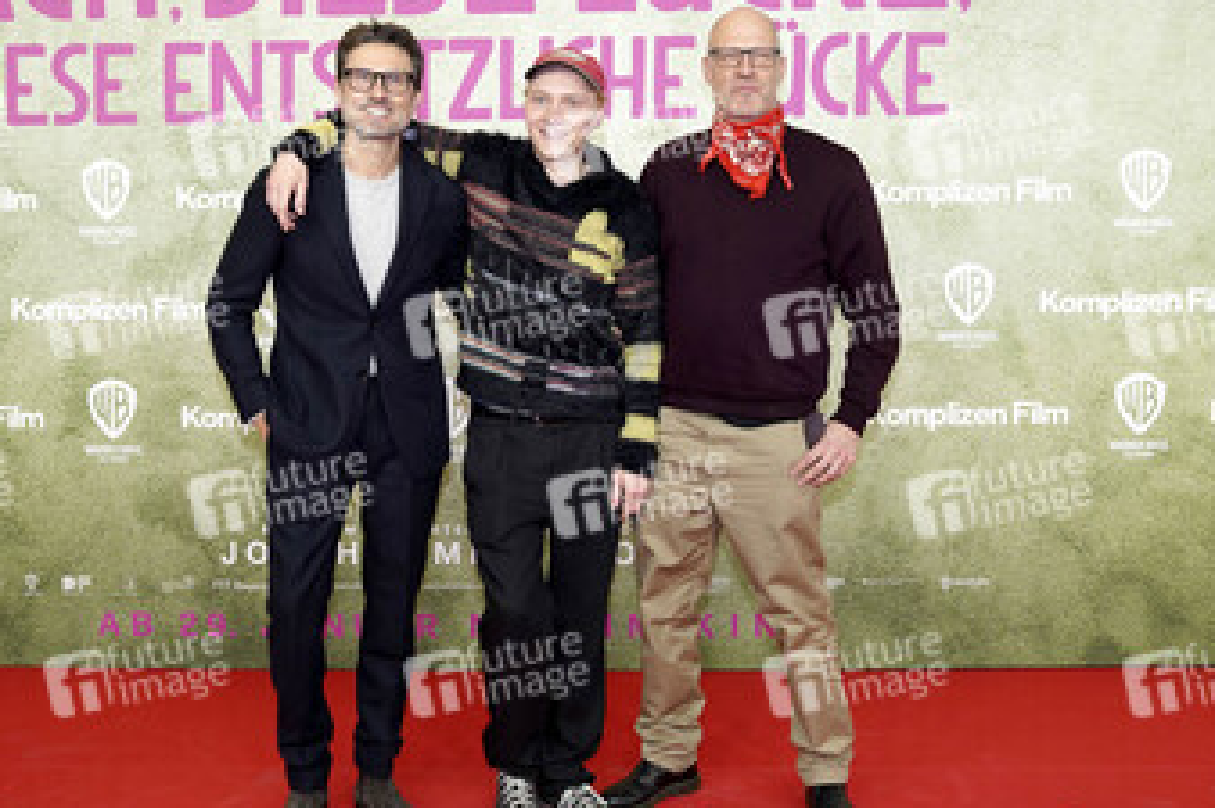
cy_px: 406
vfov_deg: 33.4
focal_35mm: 40
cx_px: 545
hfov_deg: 48.4
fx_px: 1349
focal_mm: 30
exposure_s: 1/250
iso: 1000
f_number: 5.6
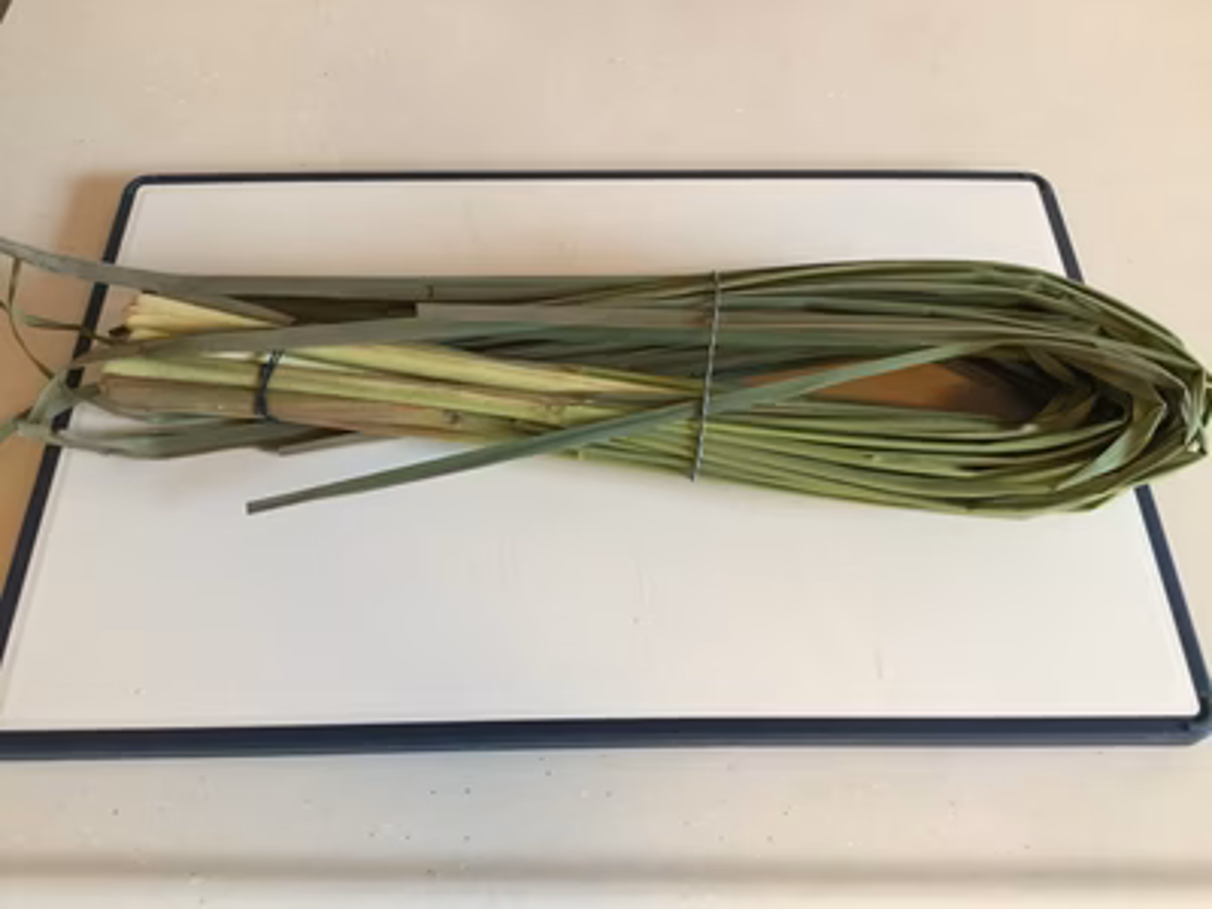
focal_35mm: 31
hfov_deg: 58.4
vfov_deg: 45.4
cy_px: 454
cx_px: 606
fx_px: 1085
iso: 125
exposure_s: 1/30
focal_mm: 3.3
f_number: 2.4
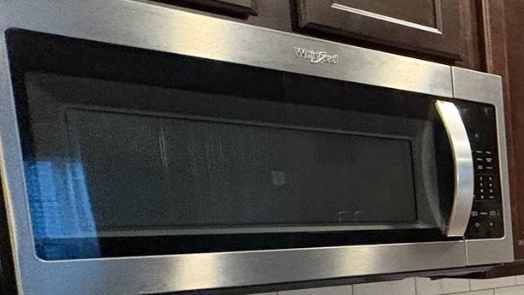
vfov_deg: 22.7
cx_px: 868
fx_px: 709
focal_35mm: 51
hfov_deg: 24.9
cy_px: 288
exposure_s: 1/60
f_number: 2.2
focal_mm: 2.22
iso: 640
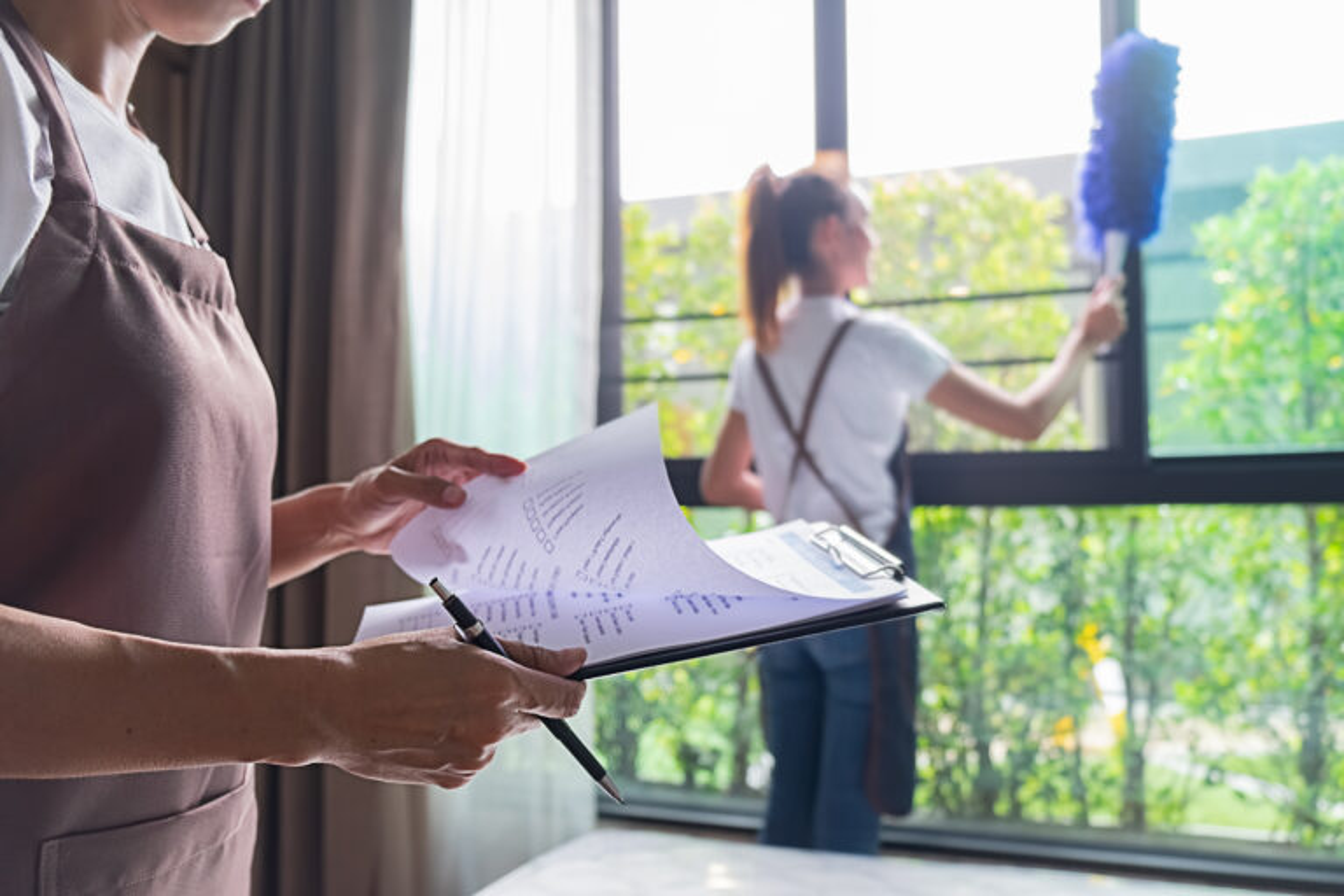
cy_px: 448
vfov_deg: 45.0
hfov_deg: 63.7
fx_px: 1083
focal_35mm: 29
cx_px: 672
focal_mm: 19.6
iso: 640
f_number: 2.8
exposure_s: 1/80
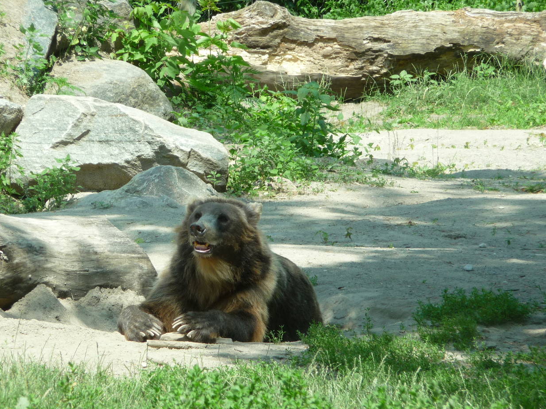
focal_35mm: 364
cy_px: 233
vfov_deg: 4.1
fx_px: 5741
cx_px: 234
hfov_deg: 5.4
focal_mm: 47
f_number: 4.9
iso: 100
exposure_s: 1/160
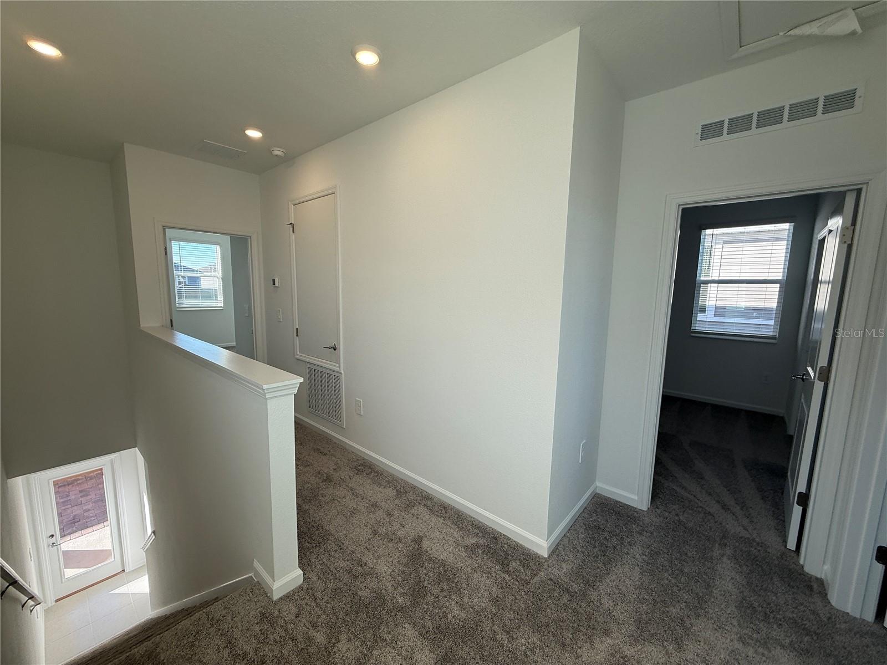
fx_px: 359
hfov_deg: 102.1
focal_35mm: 14
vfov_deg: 85.7
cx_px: 444
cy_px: 332
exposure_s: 1/137
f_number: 2.2
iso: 50
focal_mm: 2.22
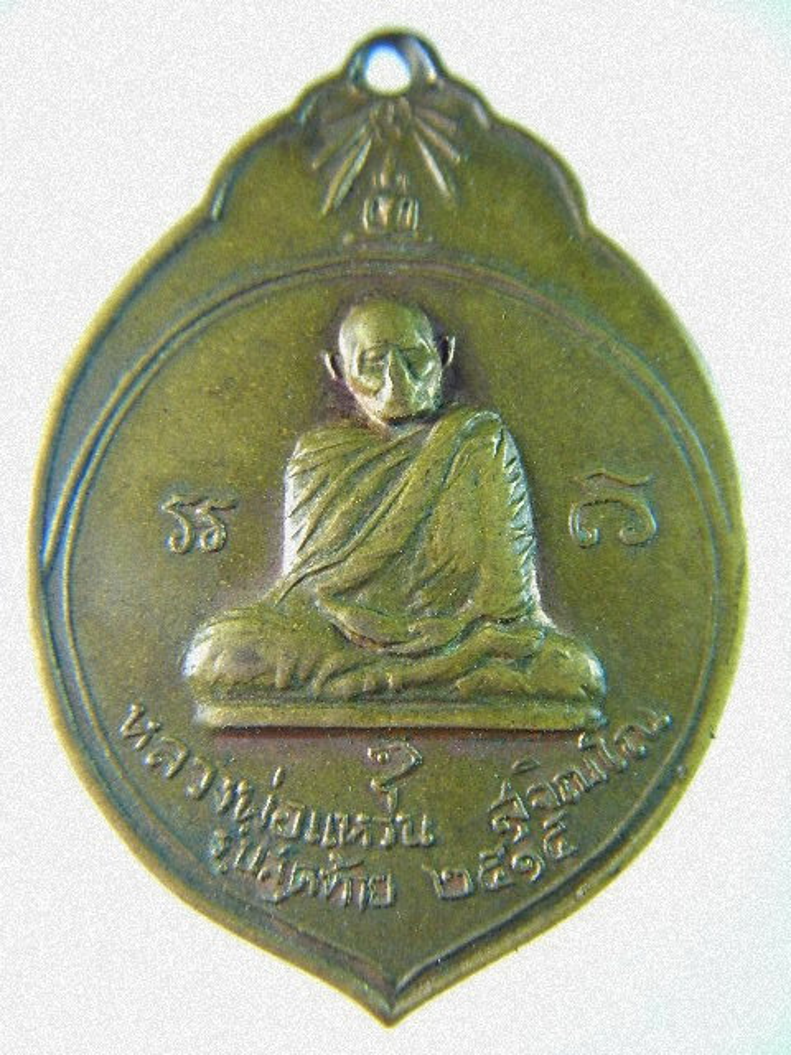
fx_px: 1554
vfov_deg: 37.5
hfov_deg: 28.6
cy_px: 528
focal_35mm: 51
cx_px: 396
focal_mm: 9.1
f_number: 4.1
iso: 200
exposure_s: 1/25
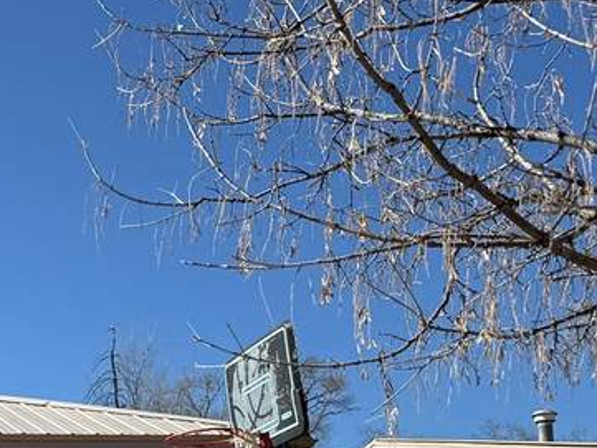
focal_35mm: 85
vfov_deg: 16.7
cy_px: 521
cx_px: -276
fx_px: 1466
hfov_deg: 20.1
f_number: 1.78
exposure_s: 1/4673
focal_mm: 6.76
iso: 80
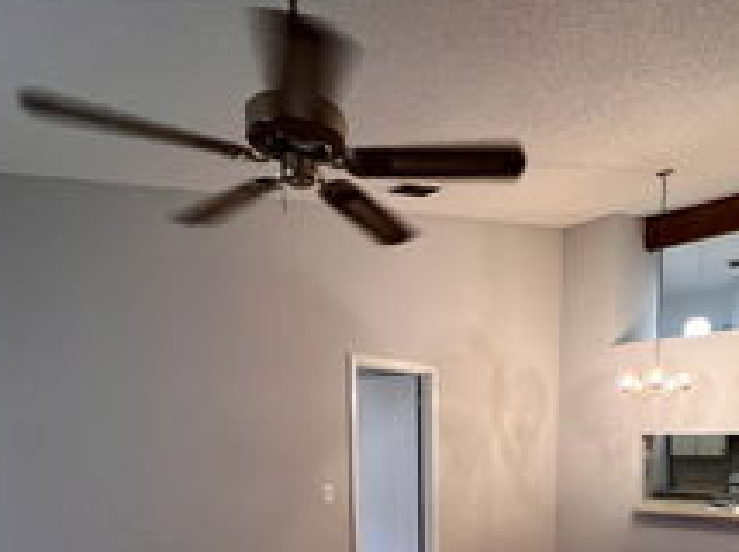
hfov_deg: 66.2
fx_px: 554
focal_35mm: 26
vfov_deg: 45.9
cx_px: 468
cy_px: 531
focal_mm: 1.57
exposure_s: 1/60
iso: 250
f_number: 1.8
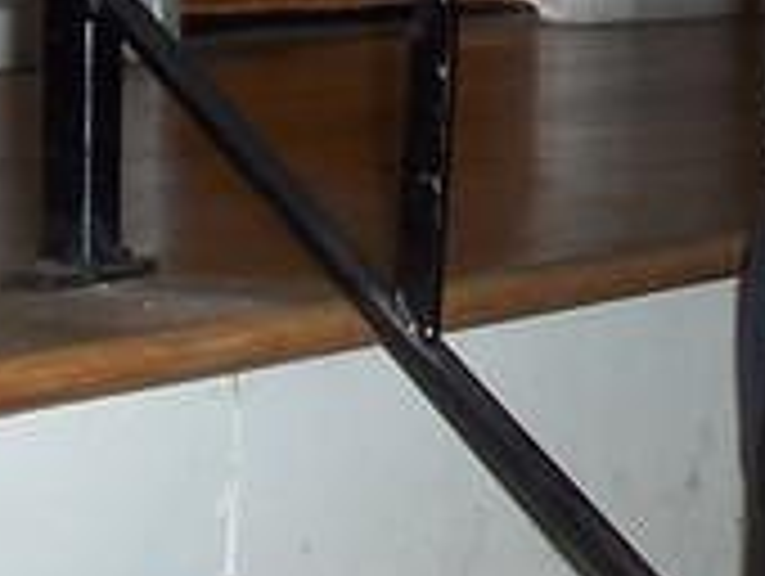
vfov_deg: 8.4
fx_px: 3829
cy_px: -238
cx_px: 1080
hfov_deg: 11.0
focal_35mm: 173
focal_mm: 7
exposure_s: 1/60
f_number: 3
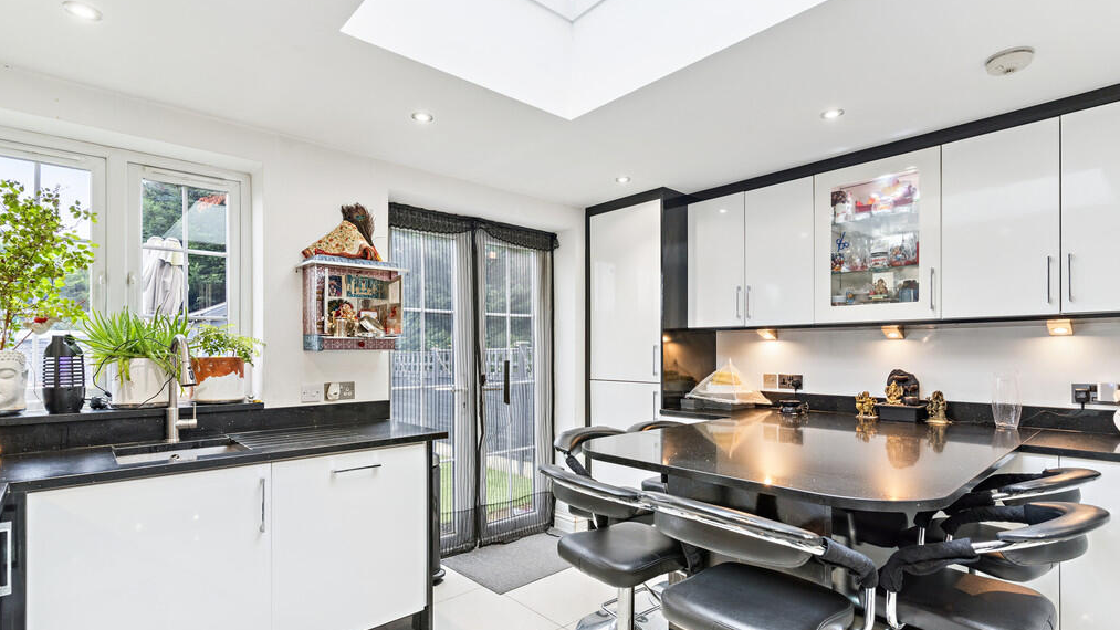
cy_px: 343
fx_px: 535
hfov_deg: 92.7
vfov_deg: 60.9
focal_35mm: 18
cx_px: 563
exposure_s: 1/25
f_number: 6.3
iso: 400
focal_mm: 17
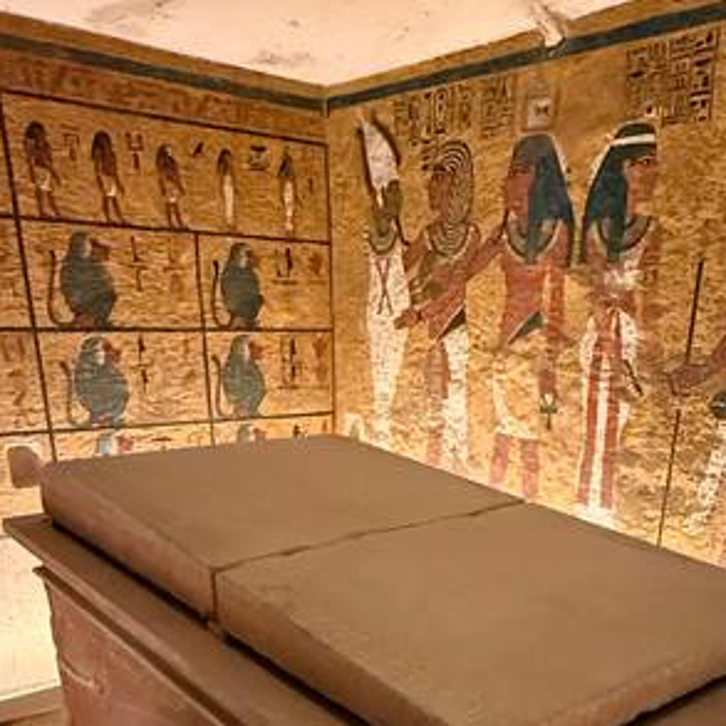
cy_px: 572
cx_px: 488
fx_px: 641
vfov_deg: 55.3
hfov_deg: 57.7
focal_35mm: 27
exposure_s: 1/50
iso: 1250
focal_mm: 2.22
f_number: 2.2
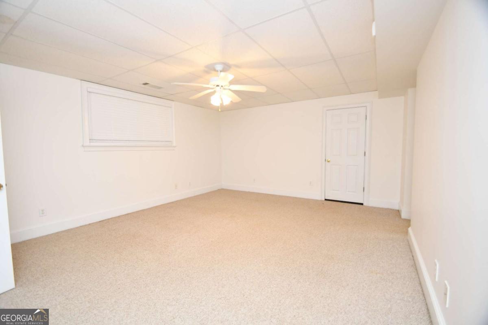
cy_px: 162
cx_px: 244
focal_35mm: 15
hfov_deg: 100.4
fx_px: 203
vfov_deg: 77.3
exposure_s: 1/60
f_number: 4
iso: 560
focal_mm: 10
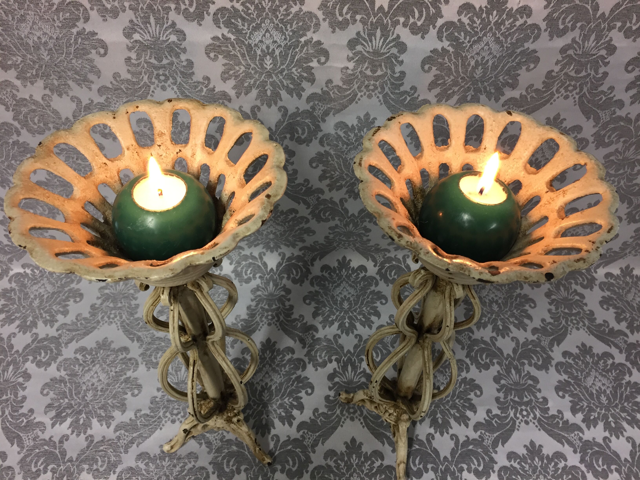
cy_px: 240
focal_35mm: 29
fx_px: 536
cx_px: 320
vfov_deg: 48.2
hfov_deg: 61.7
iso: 100
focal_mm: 4.15
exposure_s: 1/33
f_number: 2.2
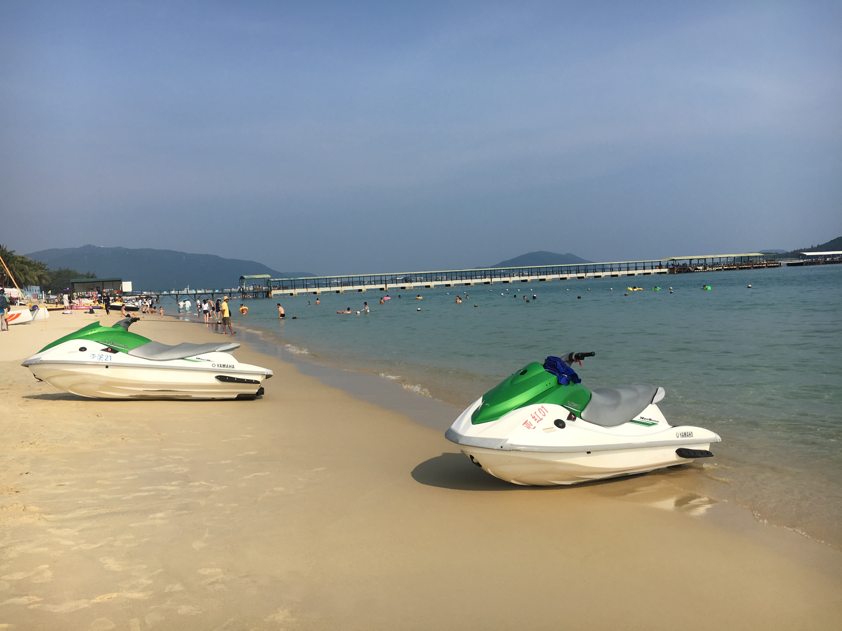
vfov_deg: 48.2
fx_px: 705
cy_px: 316
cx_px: 421
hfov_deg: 61.7
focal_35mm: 29
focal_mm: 4.15
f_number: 2.2
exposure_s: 1/2747
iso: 25
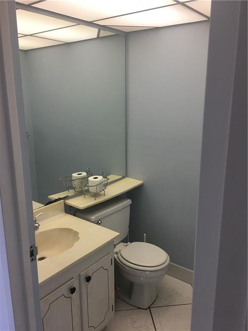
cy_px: 166
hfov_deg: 48.2
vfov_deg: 61.7
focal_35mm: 29
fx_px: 277
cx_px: 124
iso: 40
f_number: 2.2
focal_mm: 4.15
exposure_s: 1/30
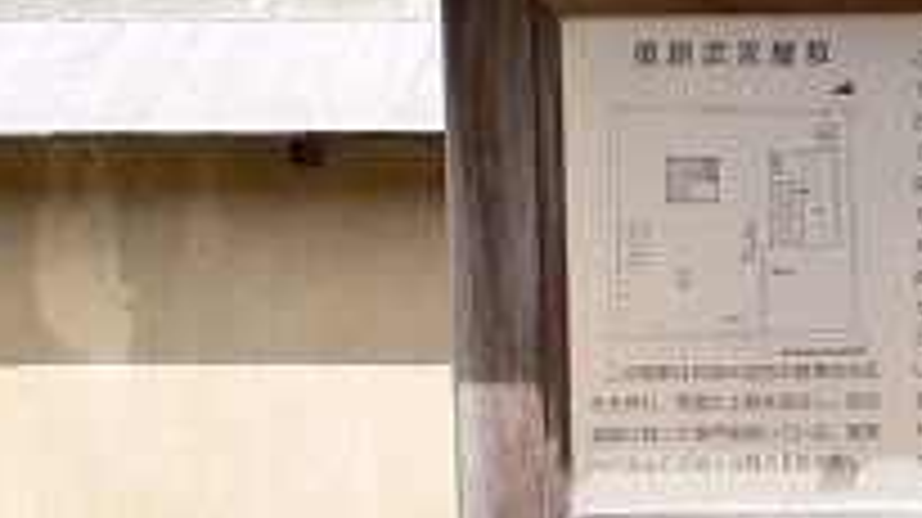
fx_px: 2443
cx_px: 846
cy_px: 230
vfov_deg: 12.1
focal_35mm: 100
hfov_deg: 20.9
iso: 80
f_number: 5.6
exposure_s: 1/100
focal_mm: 9.9
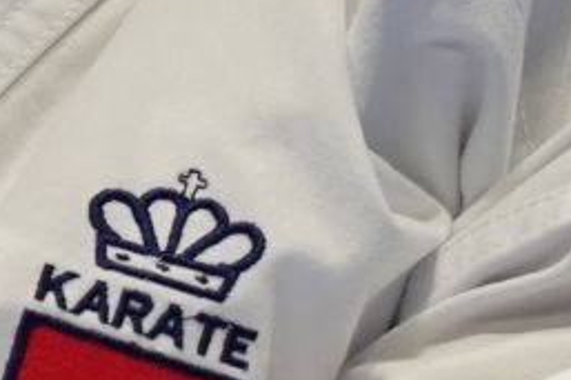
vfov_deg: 0.3
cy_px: -644
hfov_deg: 0.5
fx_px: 66730
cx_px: -604
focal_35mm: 4210
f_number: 2.8
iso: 640
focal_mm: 400
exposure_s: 1/500
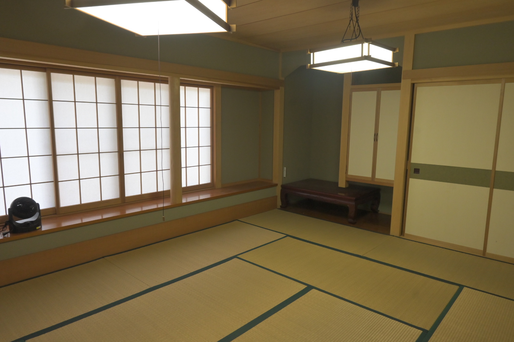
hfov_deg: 73.7
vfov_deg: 53.1
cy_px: 171
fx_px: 343
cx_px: 257
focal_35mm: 24
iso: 1600
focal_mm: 16
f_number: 9
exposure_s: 1/60
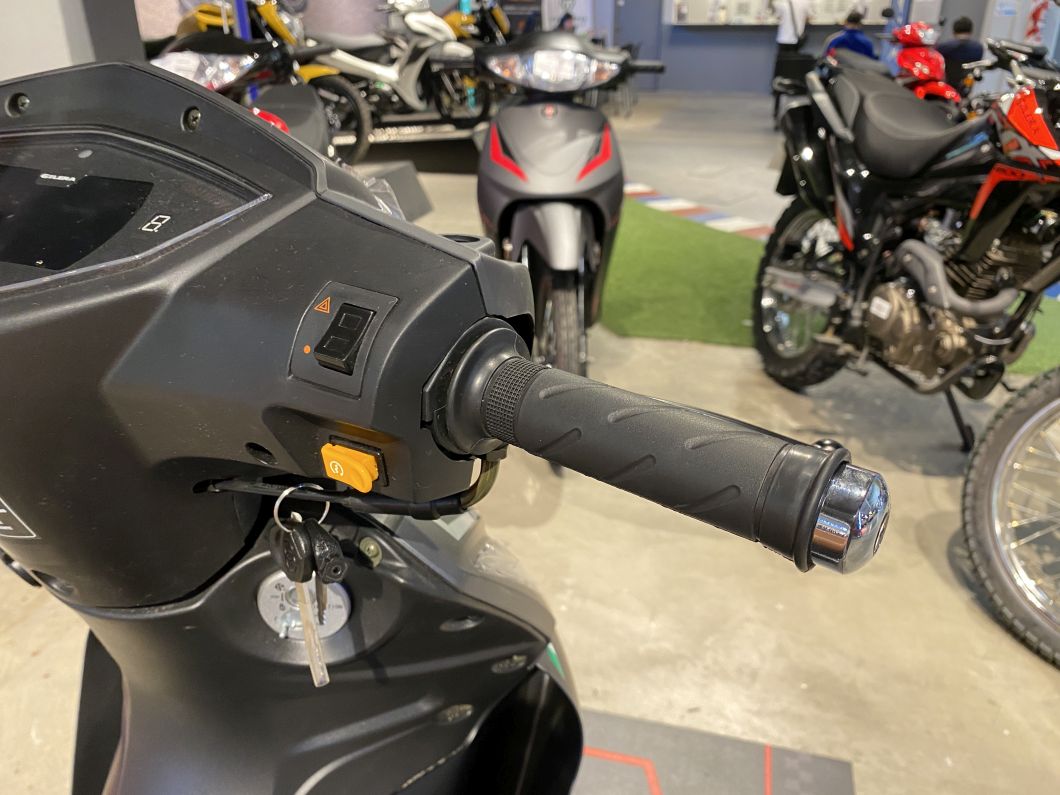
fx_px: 796
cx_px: 530
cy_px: 398
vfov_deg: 53.1
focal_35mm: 26
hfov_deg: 67.3
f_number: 1.8
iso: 160
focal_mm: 4.25
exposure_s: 1/50
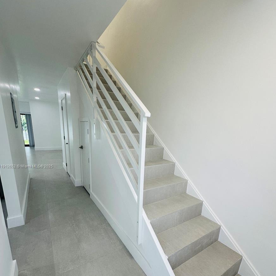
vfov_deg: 82.9
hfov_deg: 84.0
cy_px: 167
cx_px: 137
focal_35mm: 17
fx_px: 153
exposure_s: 1/120
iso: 80
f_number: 2.2
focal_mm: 2.22
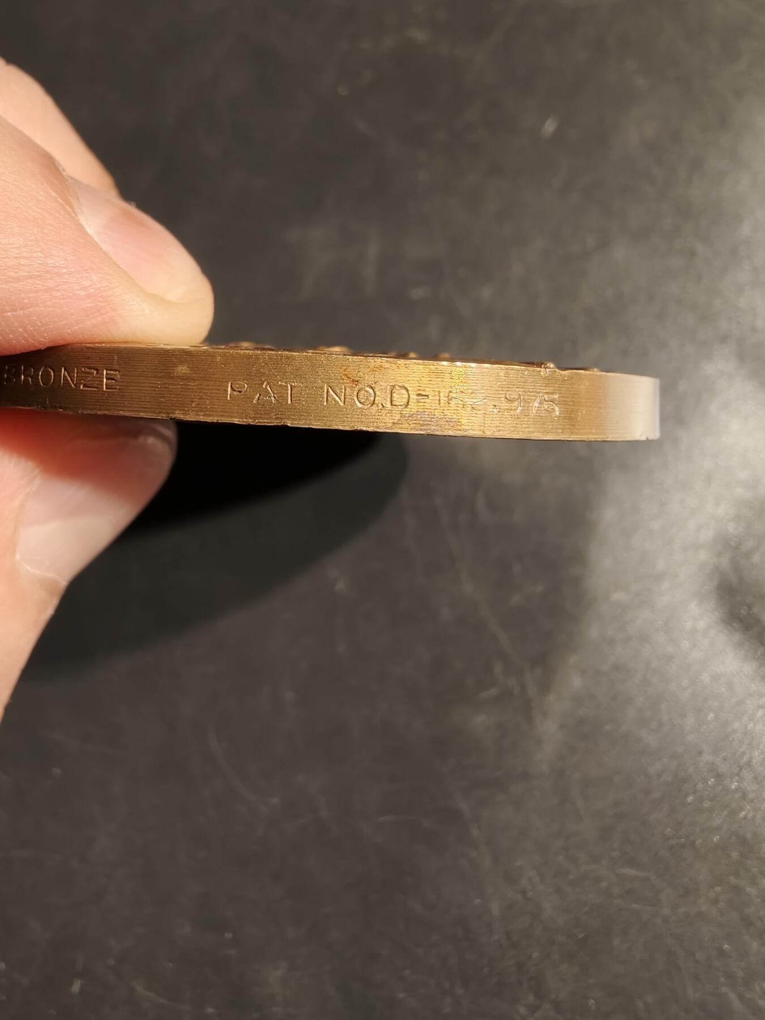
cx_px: 382
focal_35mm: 23
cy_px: 510
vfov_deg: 73.9
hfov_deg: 58.9
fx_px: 678
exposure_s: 1/56.8
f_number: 2
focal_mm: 2.32
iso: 160
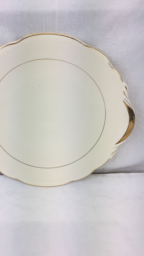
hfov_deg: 36.3
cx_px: 48
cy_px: 127
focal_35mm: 32
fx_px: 217
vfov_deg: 61.0
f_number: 2.2
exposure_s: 1/278
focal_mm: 4.15
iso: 32
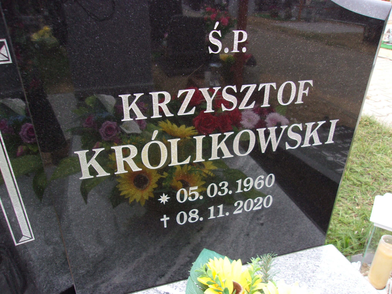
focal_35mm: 27
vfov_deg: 51.4
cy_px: 147
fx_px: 306
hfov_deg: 65.3
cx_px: 196
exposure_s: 1/56
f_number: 3
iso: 80
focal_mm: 4.9
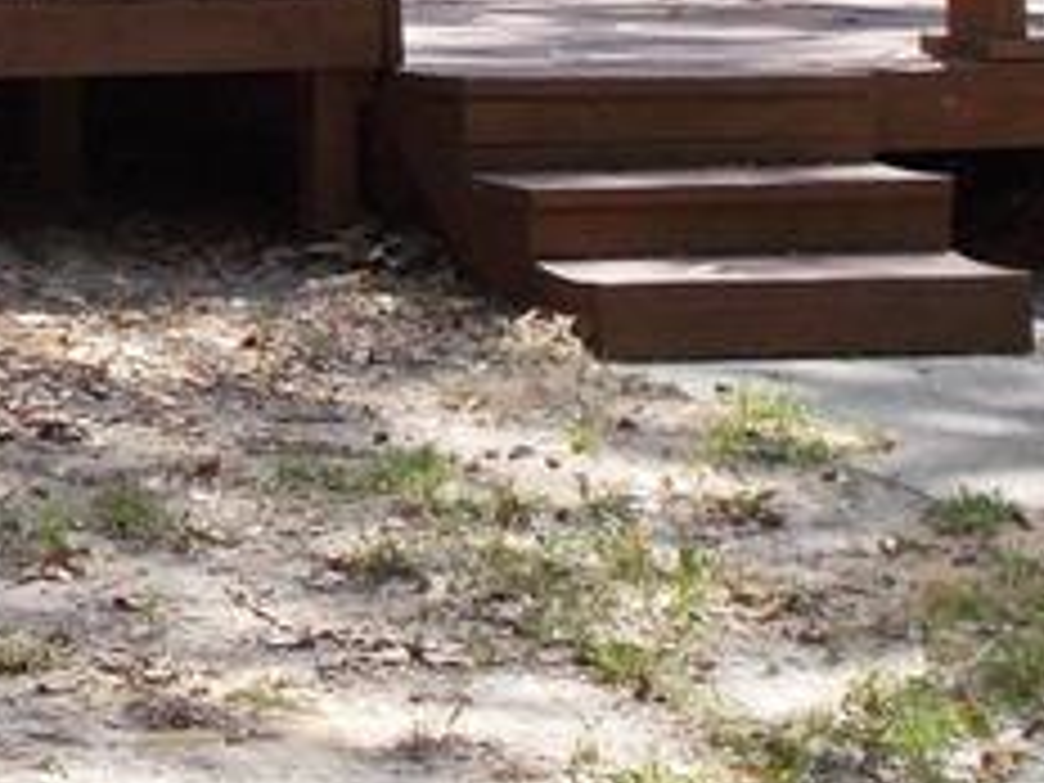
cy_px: -243
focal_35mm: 172
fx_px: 5187
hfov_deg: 11.3
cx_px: -176
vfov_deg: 8.5
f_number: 3.9
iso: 80
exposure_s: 1/250
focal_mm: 6.9
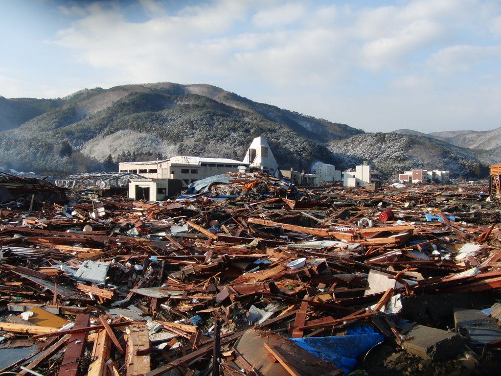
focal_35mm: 37
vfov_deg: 38.7
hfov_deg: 50.1
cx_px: 250
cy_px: 188
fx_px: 536
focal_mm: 6.42
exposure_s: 1/640
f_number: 3.6
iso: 100
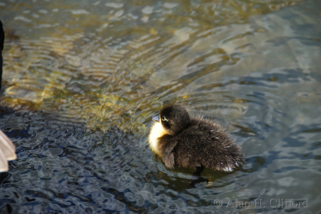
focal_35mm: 300
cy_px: 107
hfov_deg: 6.9
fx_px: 2677
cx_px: 160
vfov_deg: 4.6
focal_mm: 200
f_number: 5.6
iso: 100
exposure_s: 1/160
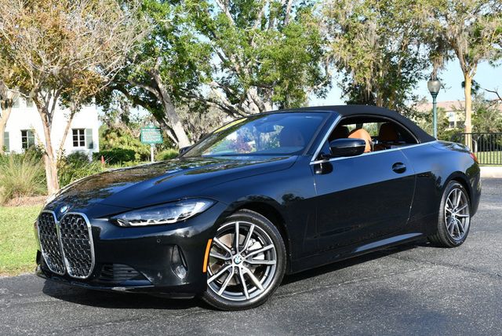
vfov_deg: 29.3
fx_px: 642
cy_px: 168
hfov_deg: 42.7
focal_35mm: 46
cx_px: 251
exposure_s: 1/160
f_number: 6.3
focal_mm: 23
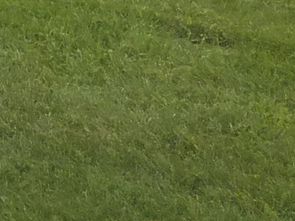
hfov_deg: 9.7
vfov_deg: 7.7
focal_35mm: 176
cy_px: -341
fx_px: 1499
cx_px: -443
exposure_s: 1/400
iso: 50
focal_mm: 3.31
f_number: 2.2
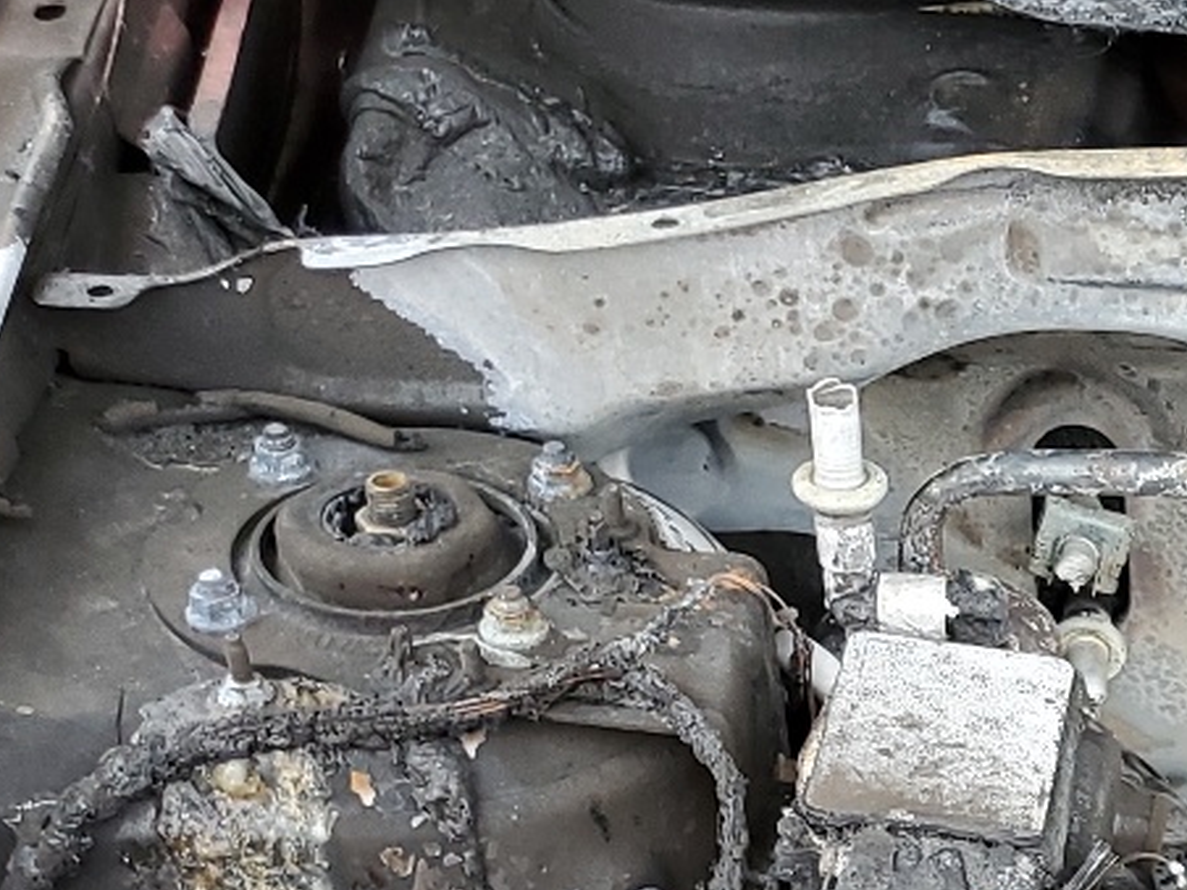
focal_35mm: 92
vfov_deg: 15.1
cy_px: 1234
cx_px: 1938
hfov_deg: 18.2
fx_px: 3155
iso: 59
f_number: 1.5
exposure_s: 1/120
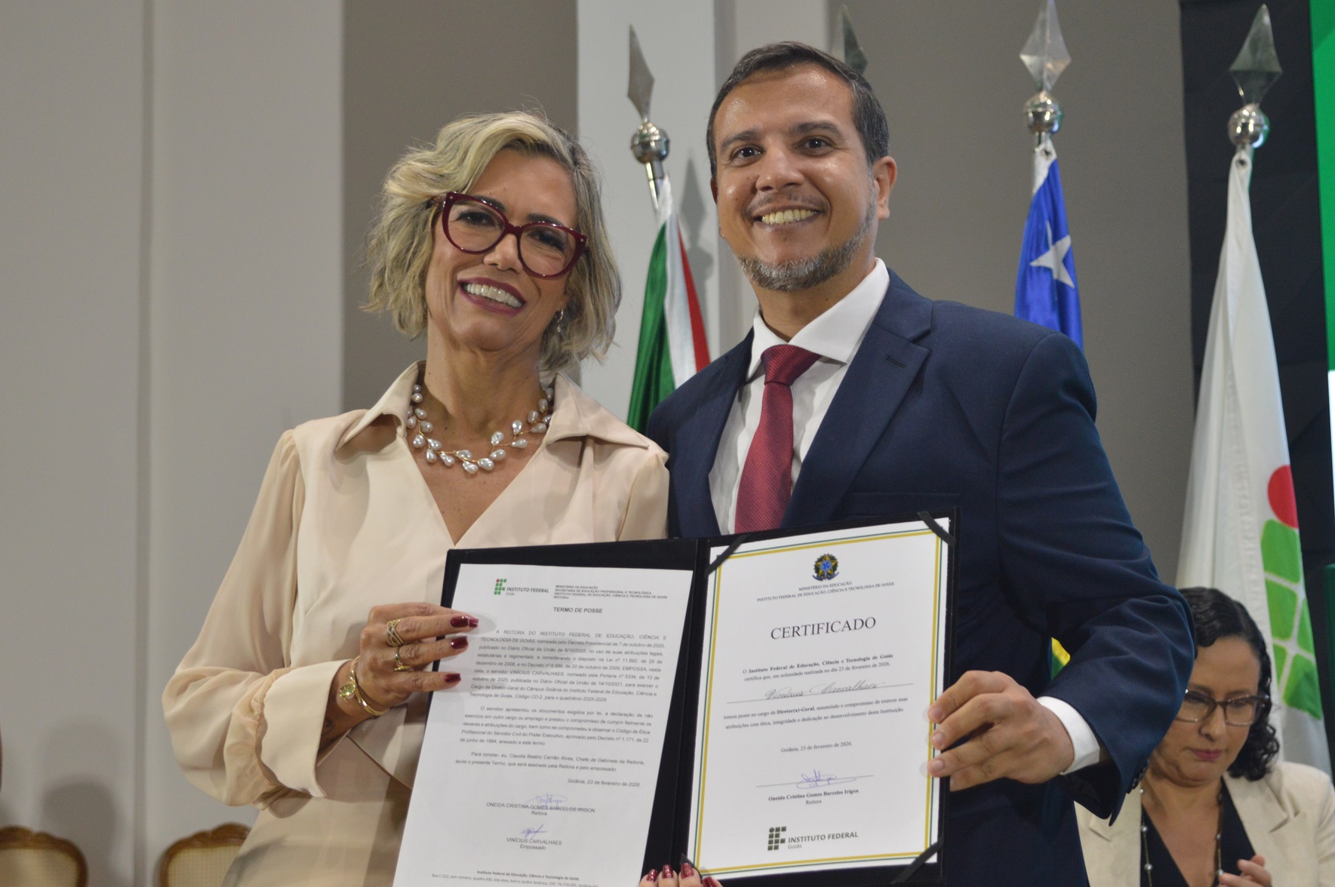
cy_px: 449
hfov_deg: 26.0
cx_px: 723
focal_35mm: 78
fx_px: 2890
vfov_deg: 17.5
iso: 800
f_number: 5
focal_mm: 46
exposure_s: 1/50
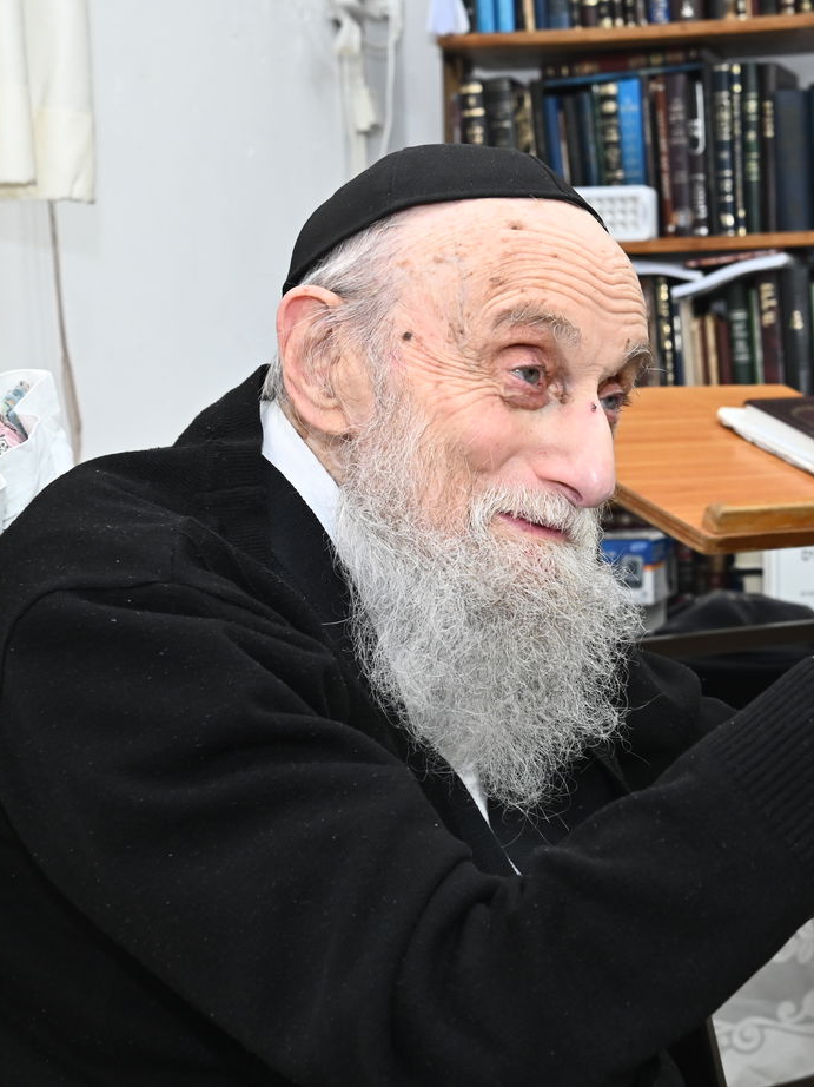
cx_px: 609
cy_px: 539
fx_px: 2290
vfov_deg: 26.7
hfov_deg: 20.0
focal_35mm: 73
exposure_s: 1/200
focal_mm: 50
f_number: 9
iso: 2500
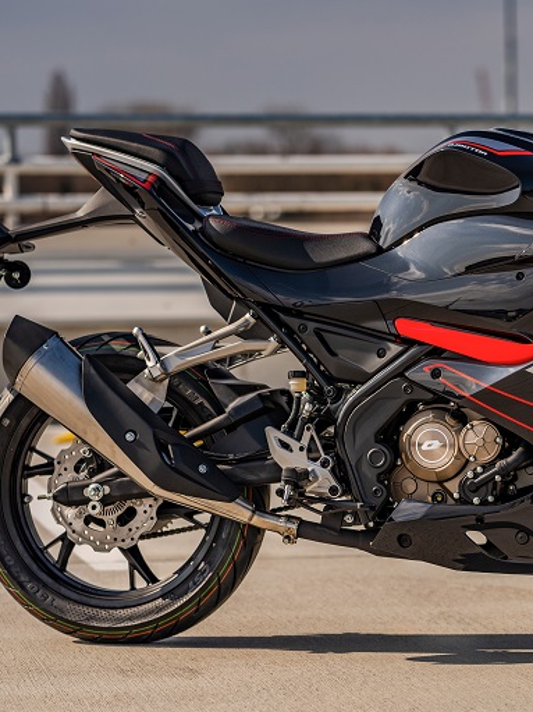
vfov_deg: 14.0
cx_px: 476
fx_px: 2896
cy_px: 366
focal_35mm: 141
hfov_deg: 10.5
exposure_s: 1/4000
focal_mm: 85
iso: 100
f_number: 2.8
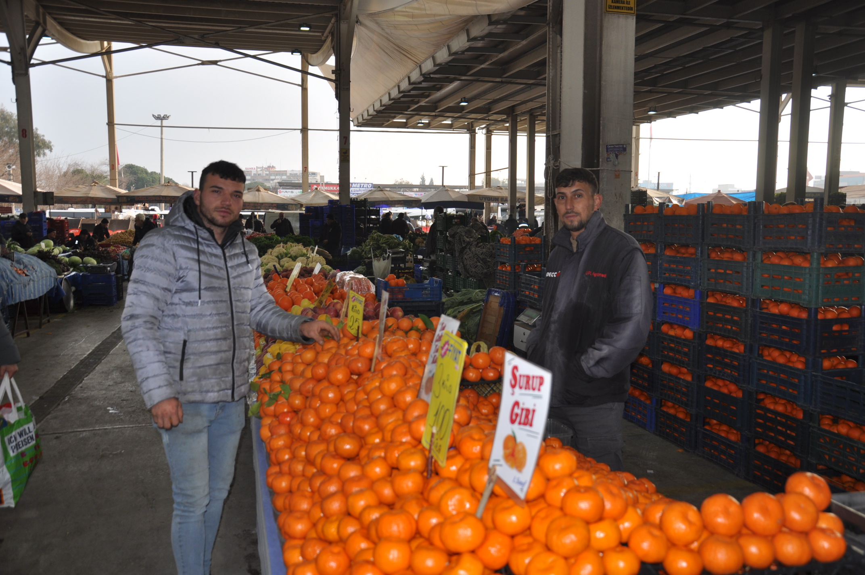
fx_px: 792
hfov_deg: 57.3
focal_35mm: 33
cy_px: 288
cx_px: 432
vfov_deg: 39.9
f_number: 3.8
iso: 200
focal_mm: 22
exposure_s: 1/200
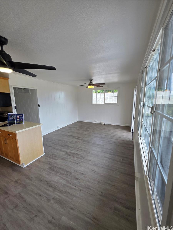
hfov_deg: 89.9
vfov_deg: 106.2
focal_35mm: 13
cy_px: 115
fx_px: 87
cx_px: 86
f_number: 1.9
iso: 40
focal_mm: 2.2
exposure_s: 1/120
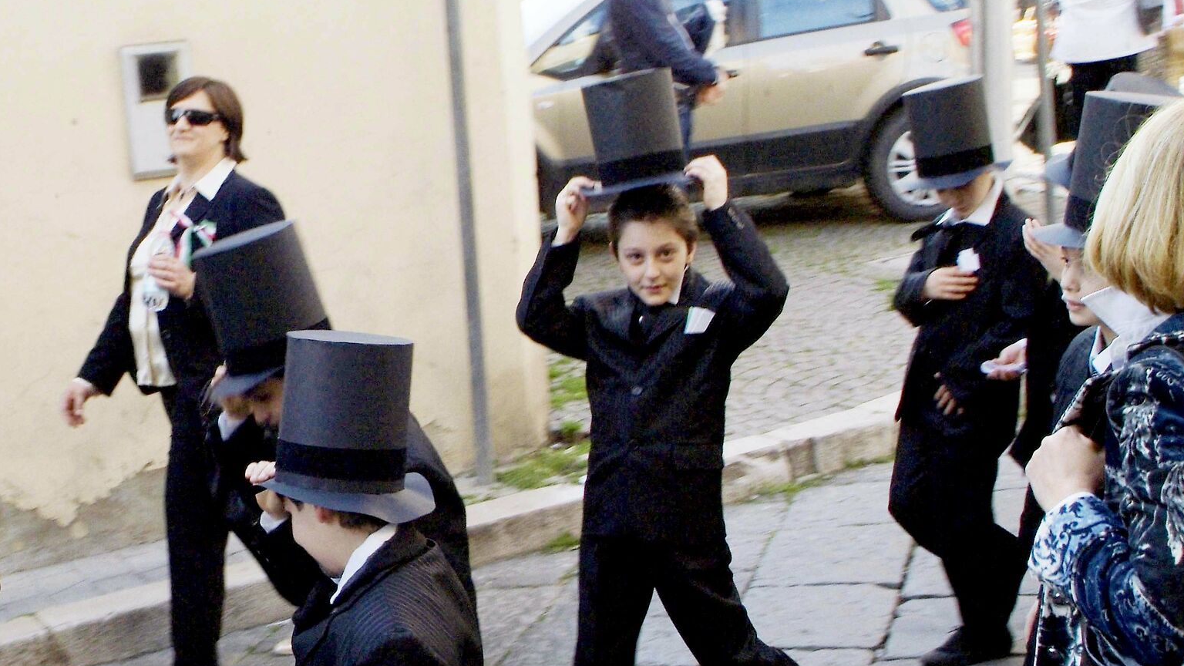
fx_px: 1852
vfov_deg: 20.3
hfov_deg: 34.7
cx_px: 307
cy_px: 478
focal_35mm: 59
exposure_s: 1/90
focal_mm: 24
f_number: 9.5
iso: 400
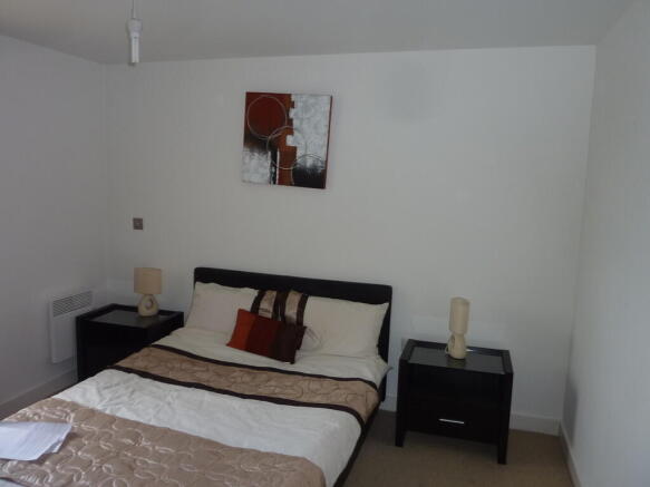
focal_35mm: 25
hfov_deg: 69.4
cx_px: 325
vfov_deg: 54.9
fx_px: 469
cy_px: 244
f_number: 3.3
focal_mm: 4.1
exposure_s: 1/30
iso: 100
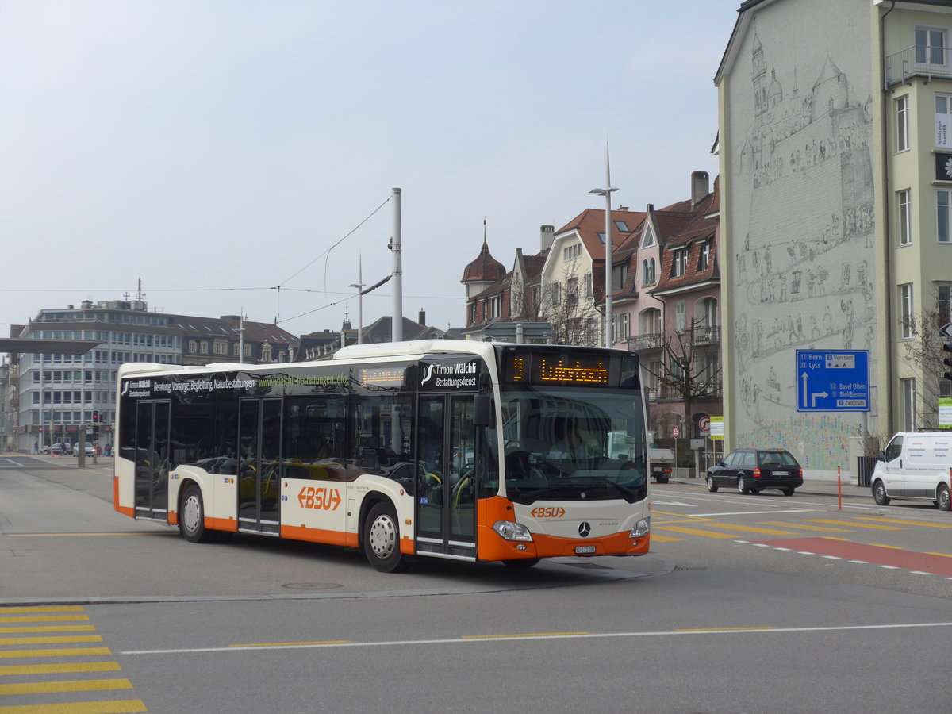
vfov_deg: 24.8
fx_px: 1623
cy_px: 357
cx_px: 476
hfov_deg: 32.7
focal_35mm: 59
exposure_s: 1/1300
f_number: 3.7
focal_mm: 12.7
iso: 80
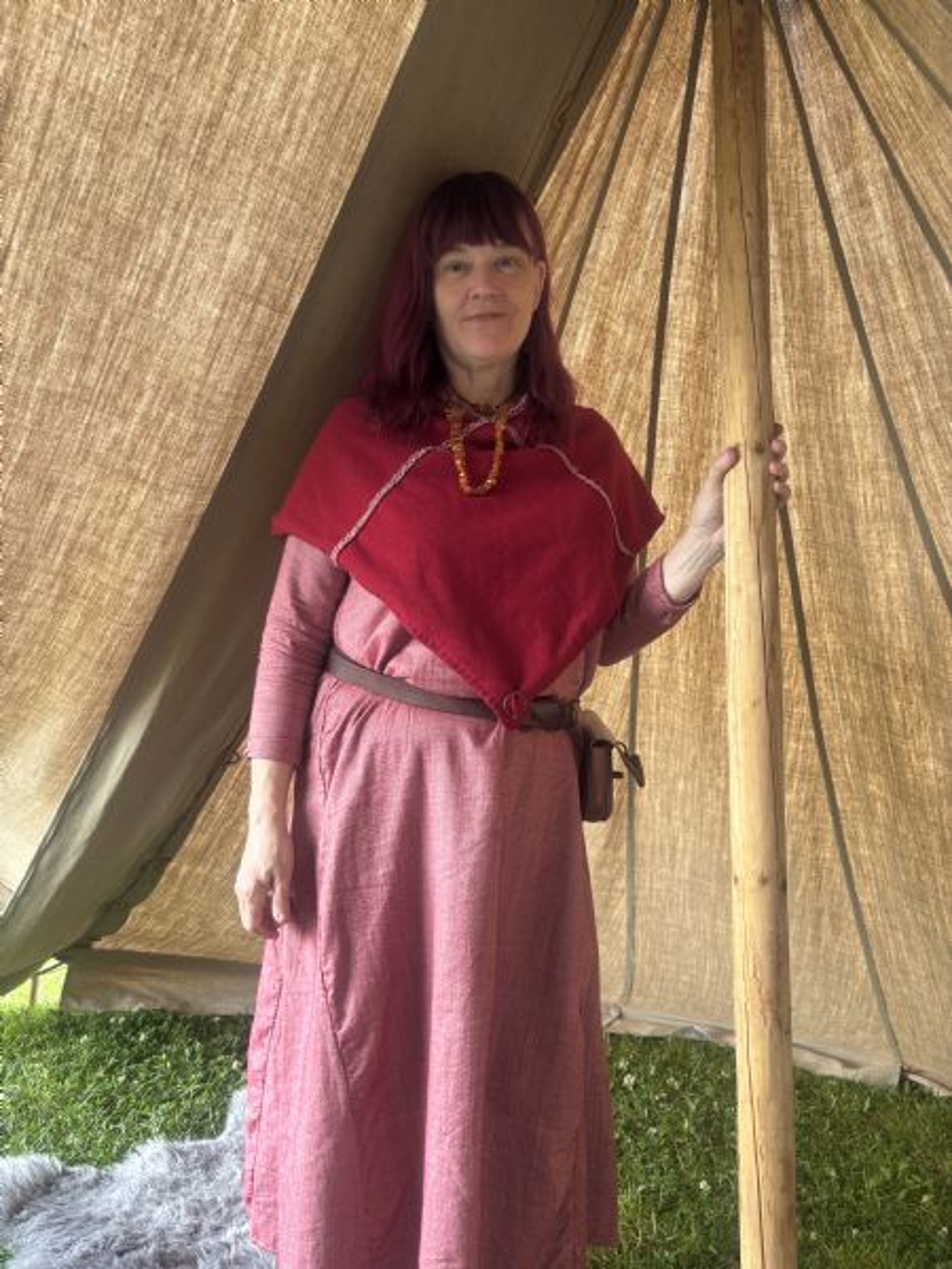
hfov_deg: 53.1
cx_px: 476
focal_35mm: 26
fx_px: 953
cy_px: 634
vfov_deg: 67.3
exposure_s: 1/113
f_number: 1.6
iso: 125
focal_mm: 5.96
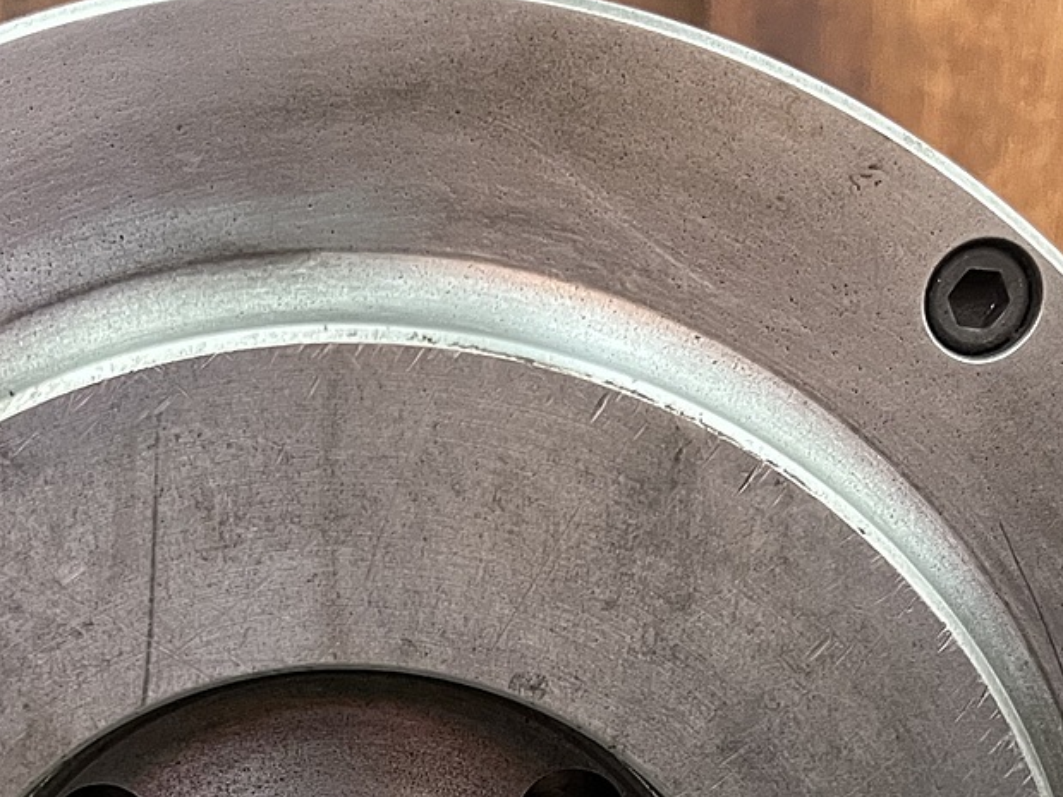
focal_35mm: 63
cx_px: 340
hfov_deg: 30.5
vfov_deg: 22.0
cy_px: 887
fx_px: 1934
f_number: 1.6
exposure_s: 1/60
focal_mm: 5.1
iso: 400
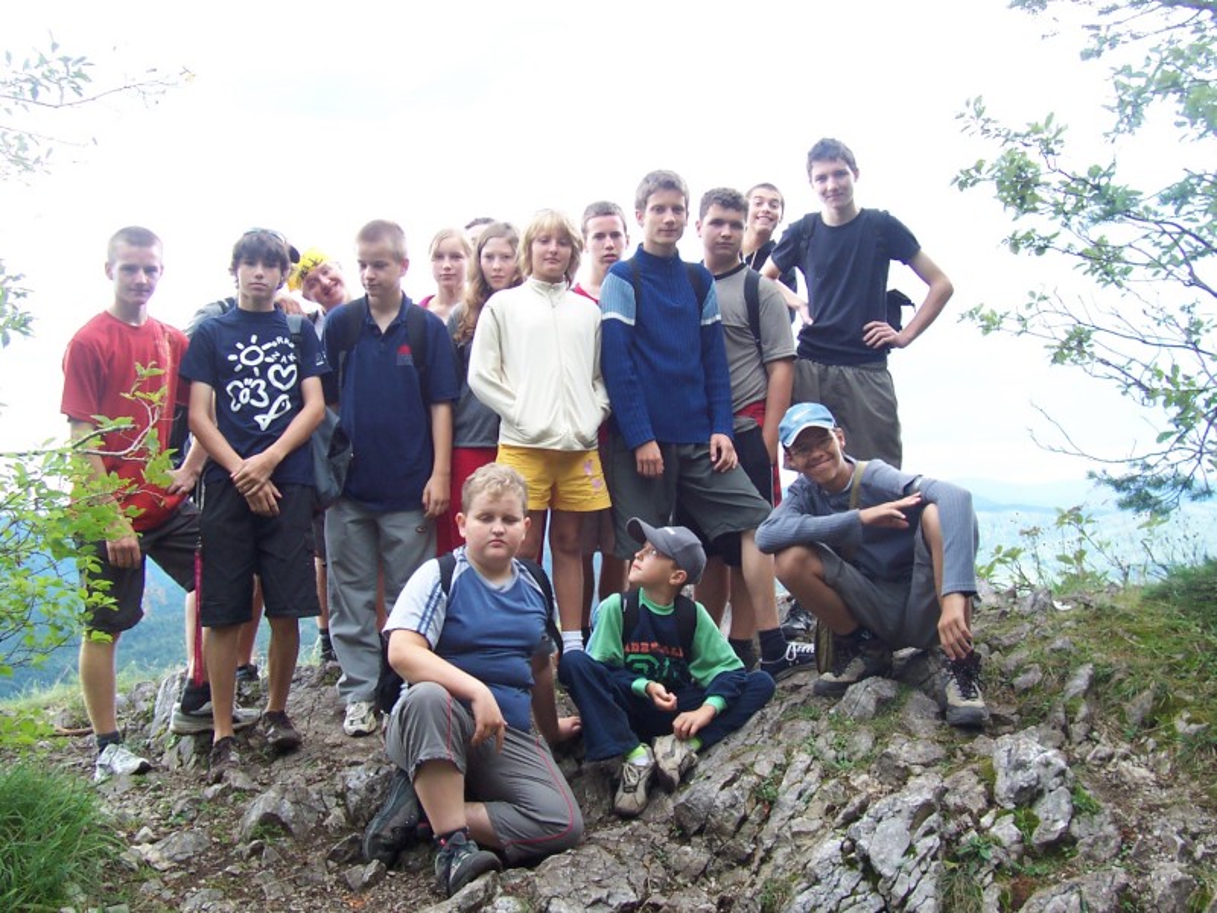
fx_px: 1301
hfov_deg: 50.1
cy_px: 456
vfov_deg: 38.7
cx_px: 608
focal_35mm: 37
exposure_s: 1/125
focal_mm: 5.6
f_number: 2.8
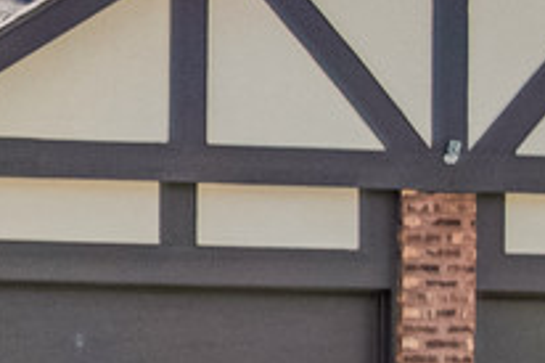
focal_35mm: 173
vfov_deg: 7.9
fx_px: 2617
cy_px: 405
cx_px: -427
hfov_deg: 11.1
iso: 400
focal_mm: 15
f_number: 8
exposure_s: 1/1250
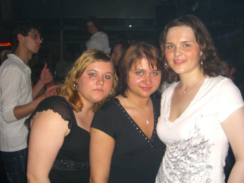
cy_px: 92
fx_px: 268
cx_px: 122
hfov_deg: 49.0
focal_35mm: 38
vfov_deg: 37.7
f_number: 2.8
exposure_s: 1/60
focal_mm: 7.9
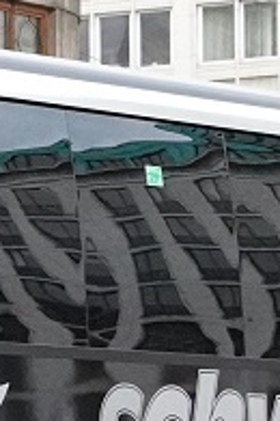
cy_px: 271
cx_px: -781
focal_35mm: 339
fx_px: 3955
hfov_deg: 3.8
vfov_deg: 6.1
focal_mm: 32
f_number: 4.5
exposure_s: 1/2000
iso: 4000
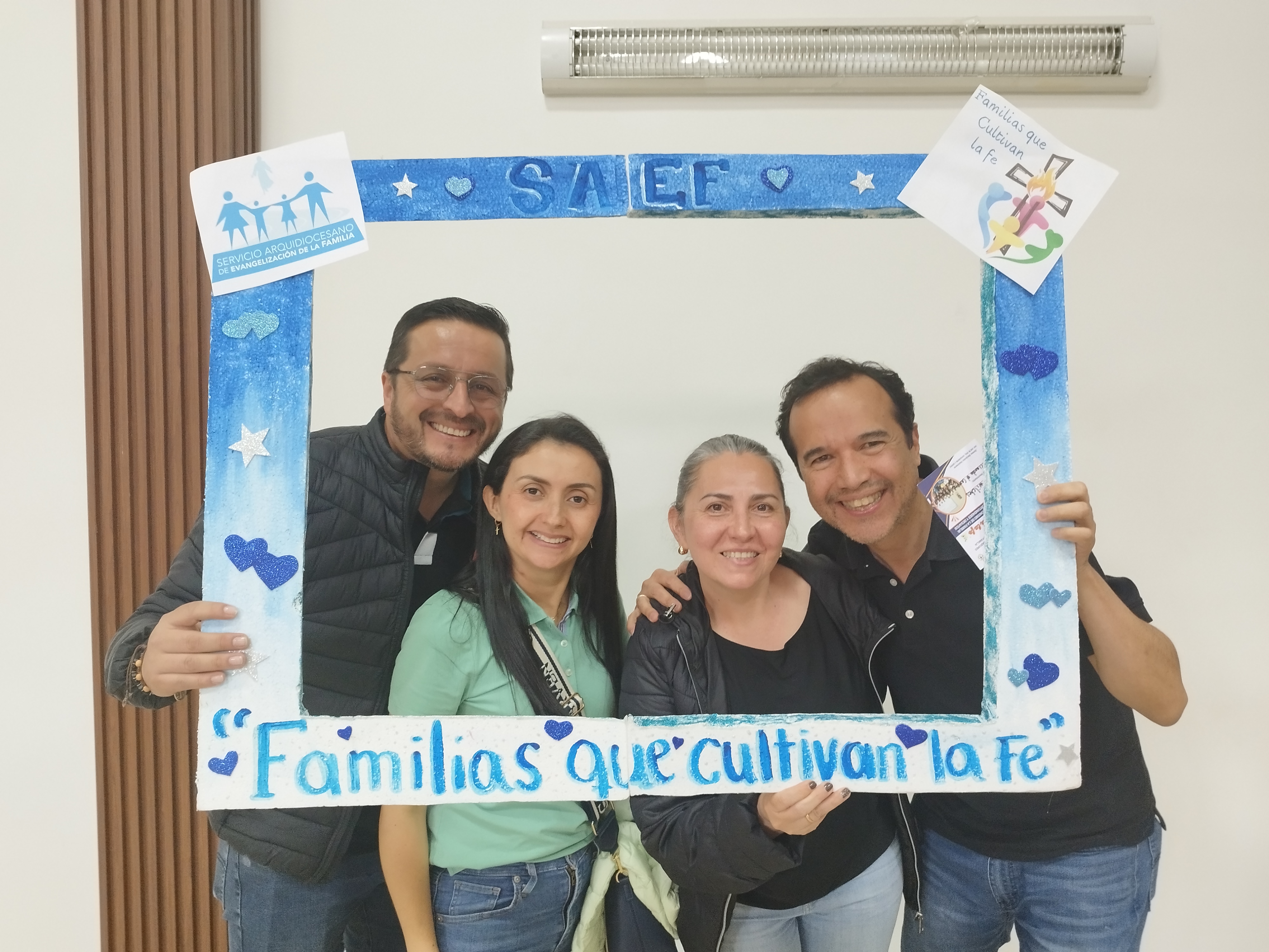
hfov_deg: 71.6
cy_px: 476
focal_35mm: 24
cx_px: 634
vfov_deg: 56.8
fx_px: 880
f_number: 1.89
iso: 440
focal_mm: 5.89
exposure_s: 1/30
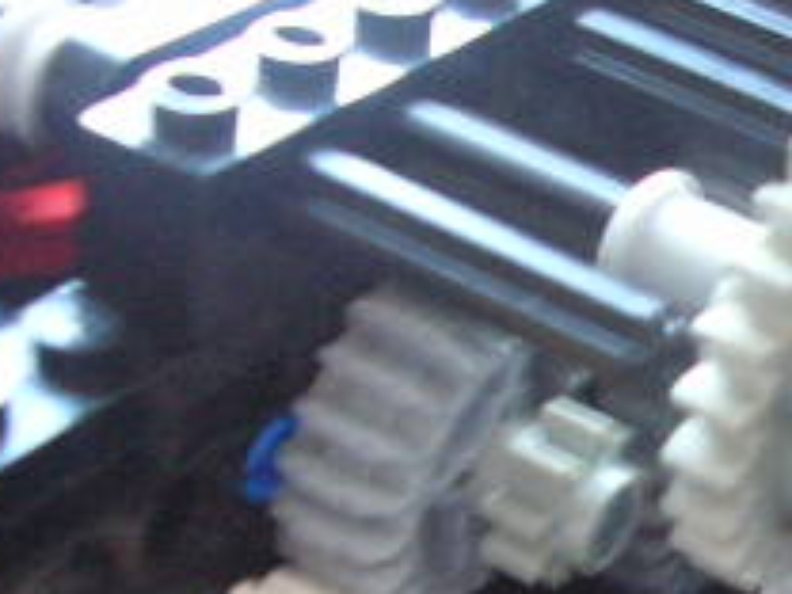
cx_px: 796
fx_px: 2814
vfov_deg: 12.0
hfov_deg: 15.7
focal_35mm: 123
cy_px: 510
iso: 200
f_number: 3
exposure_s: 1/3.3
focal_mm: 6.6
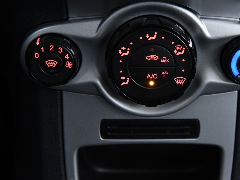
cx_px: 151
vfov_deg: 16.7
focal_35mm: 88
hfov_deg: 22.2
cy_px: 56
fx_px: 610
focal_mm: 48
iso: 4000
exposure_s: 1/20
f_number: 4
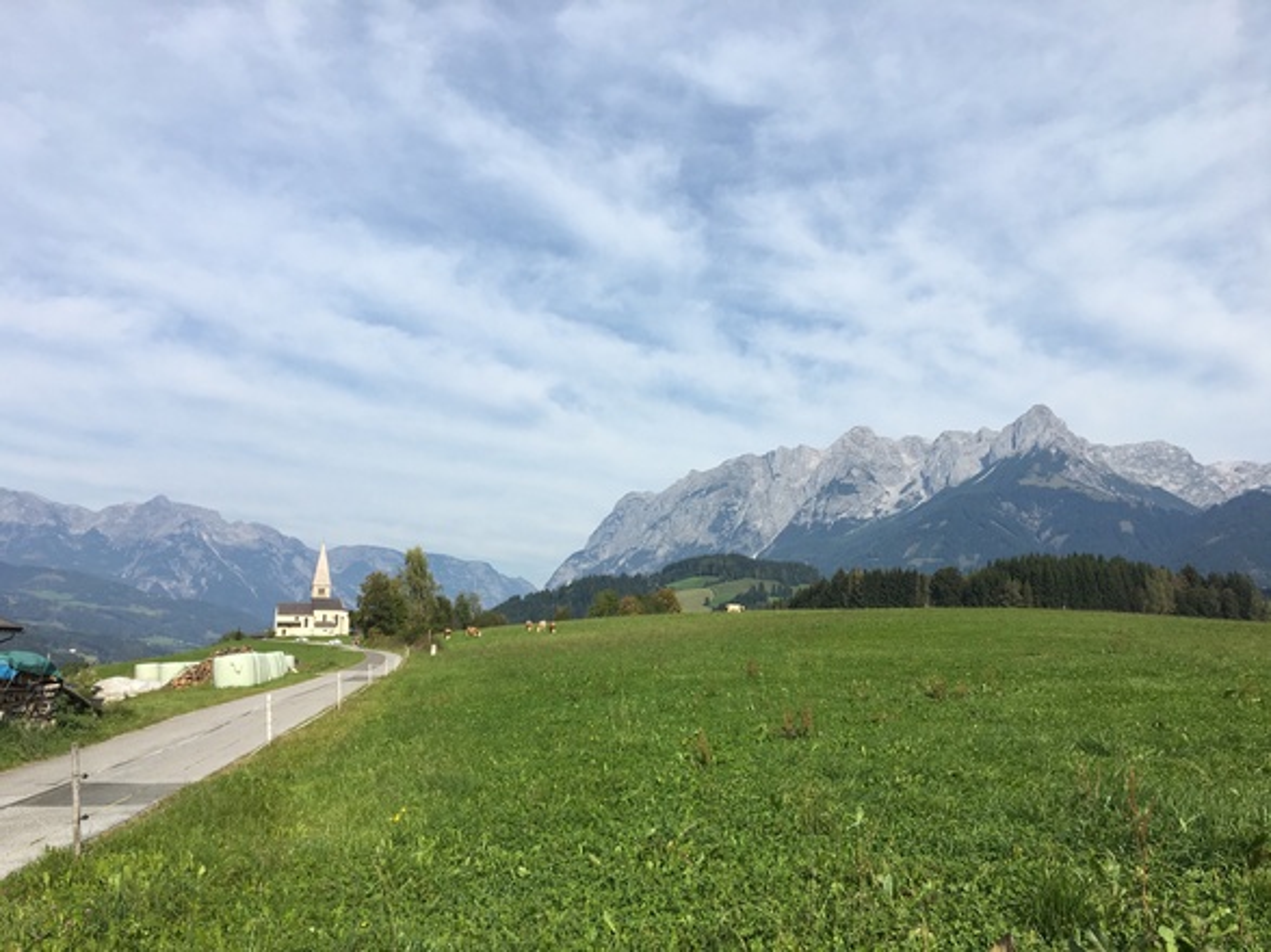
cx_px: 636
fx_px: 1065
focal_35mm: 29
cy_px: 476
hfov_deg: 61.7
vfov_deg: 48.2
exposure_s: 1/2024
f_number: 2.2
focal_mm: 4.15
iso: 25
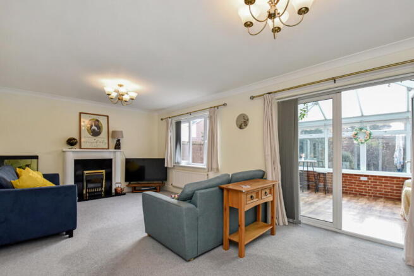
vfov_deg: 77.4
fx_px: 173
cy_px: 138
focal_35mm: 15
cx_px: 207
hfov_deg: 100.4
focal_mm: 10
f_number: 5
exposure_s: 1/200
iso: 800
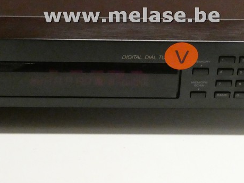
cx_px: 133
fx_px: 585
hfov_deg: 23.6
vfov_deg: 17.5
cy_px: 15
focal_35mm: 83
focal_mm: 6.3
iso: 1600
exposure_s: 1/25
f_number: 3.7
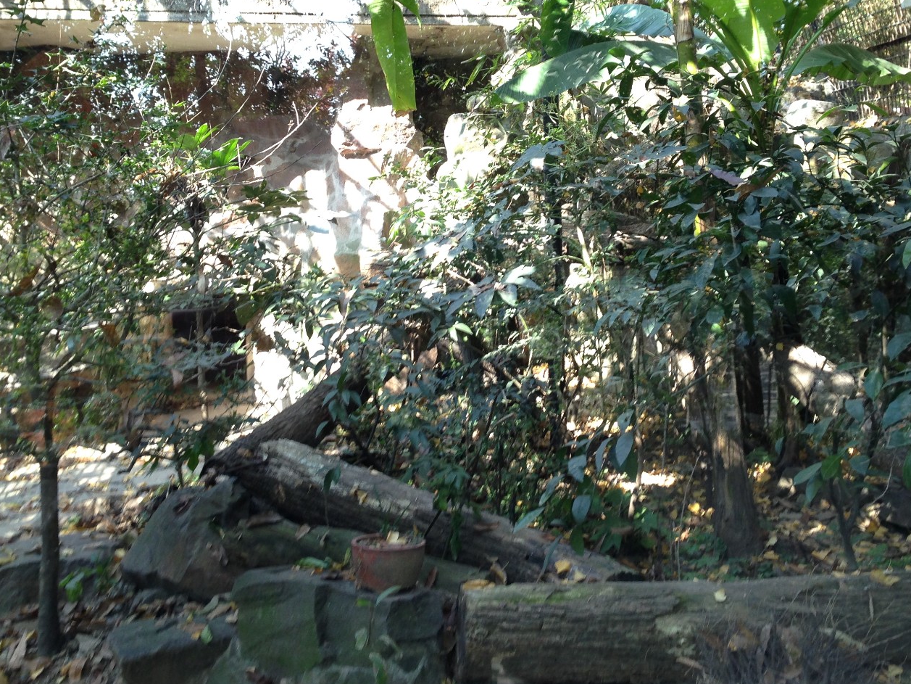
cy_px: 264
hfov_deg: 44.8
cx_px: 462
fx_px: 1105
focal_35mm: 42
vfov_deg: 34.2
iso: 64
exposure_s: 1/40
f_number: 2.4
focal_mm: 4.12
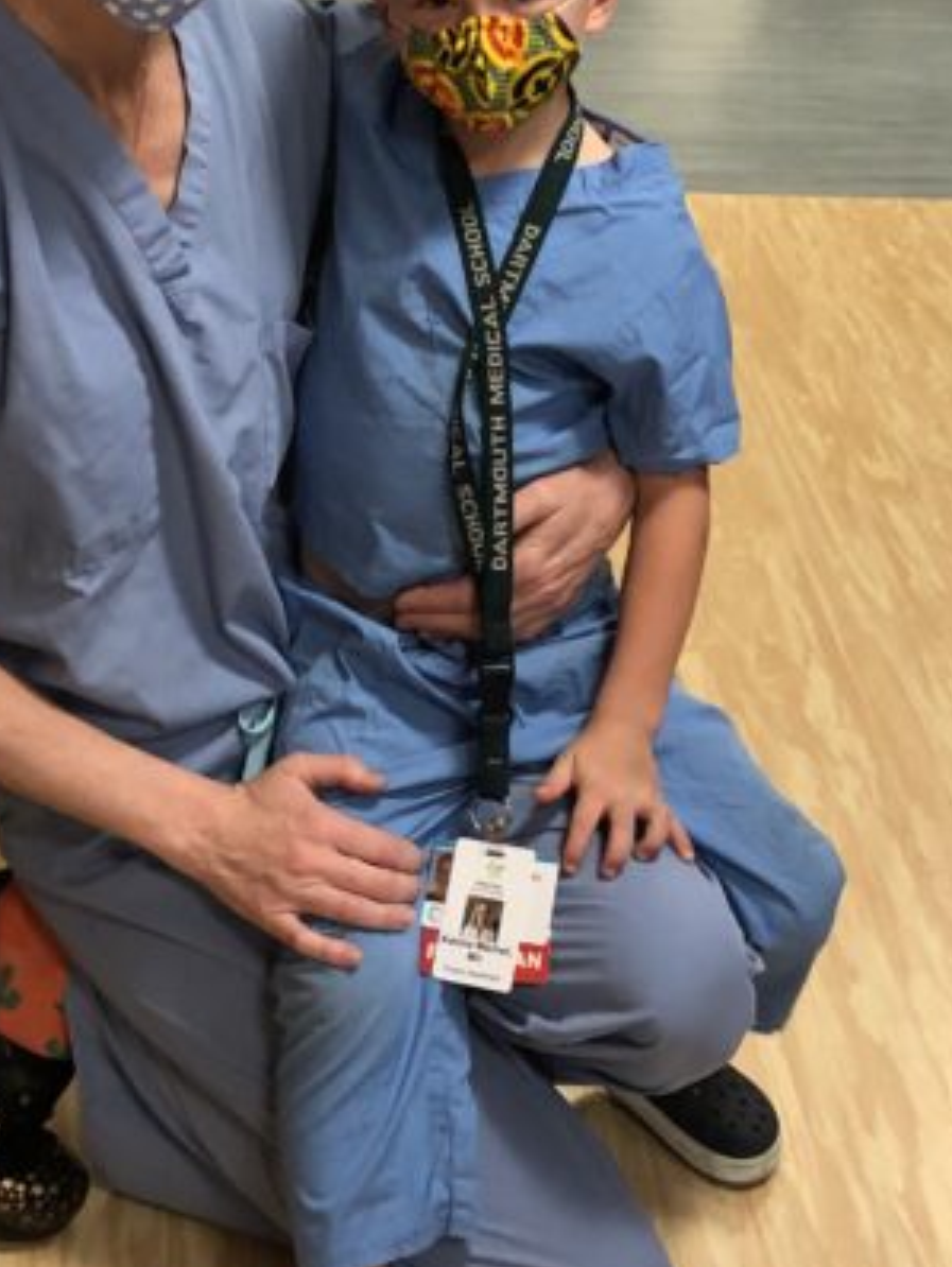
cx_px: 312
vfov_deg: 26.6
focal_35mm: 72
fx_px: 2637
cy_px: 296
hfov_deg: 20.4
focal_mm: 4
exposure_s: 1/15
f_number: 1.8
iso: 64
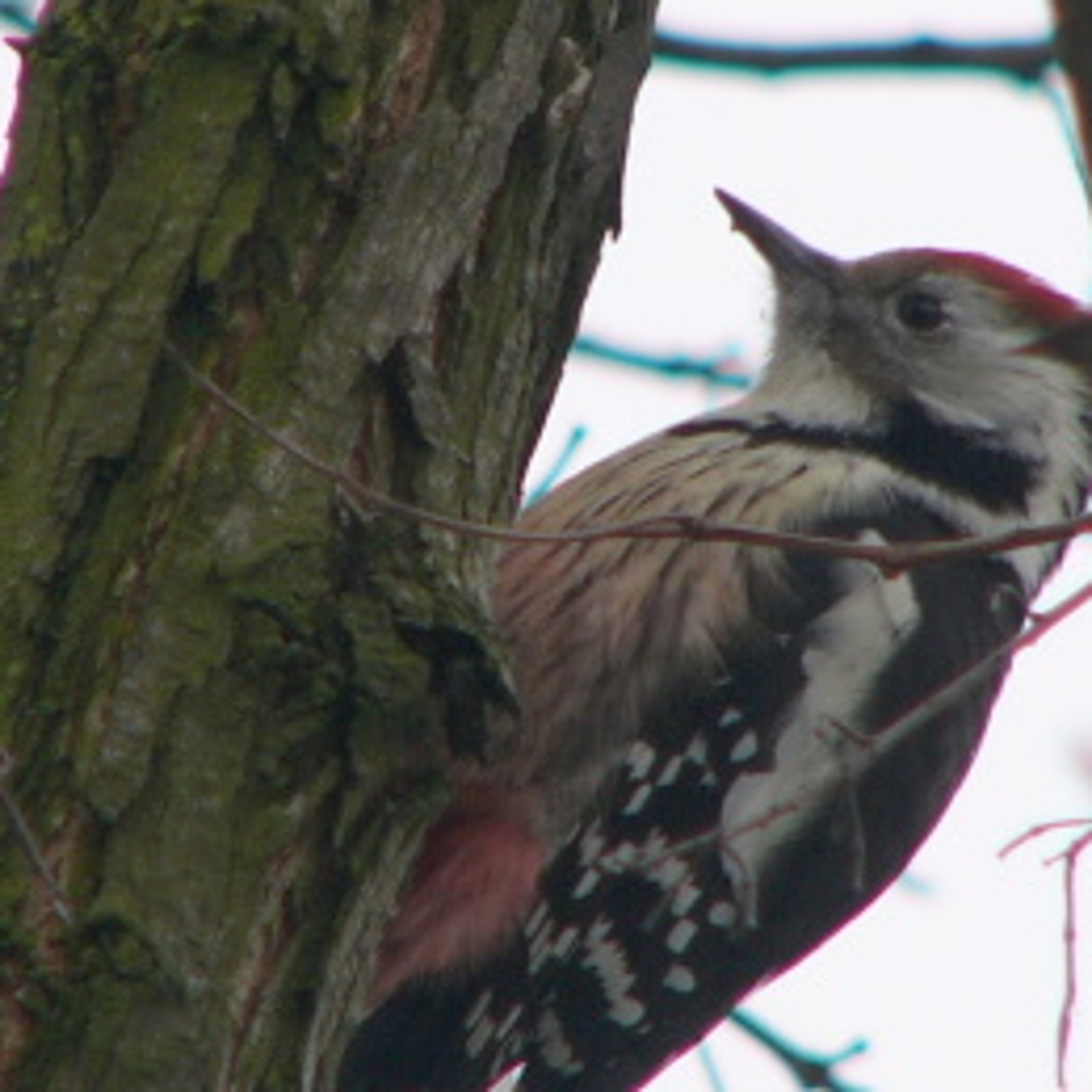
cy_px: 706
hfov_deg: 2.5
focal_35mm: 705
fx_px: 25162
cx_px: 659
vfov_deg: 2.5
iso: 50
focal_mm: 72
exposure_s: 1/400
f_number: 2.8
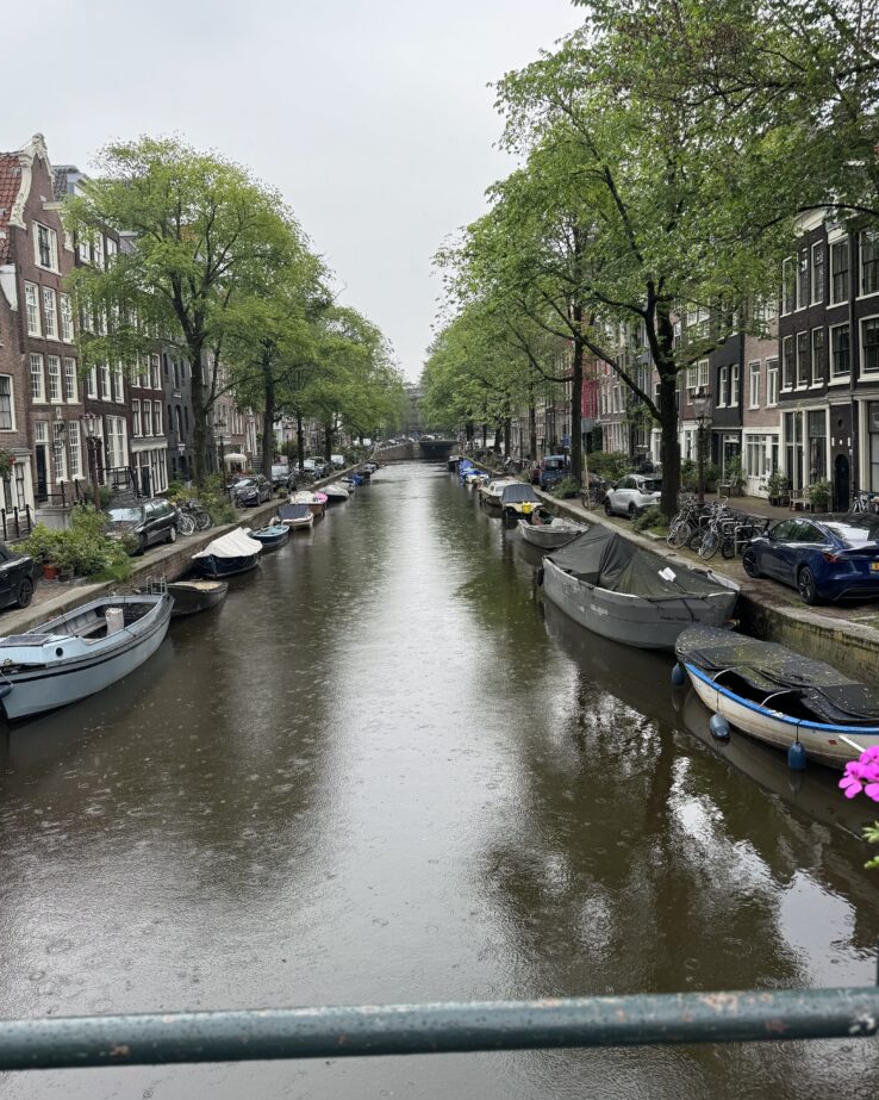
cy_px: 546
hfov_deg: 54.9
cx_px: 429
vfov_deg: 66.0
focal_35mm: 26
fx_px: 846
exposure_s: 1/900
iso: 80
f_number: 1.78
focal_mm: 6.76
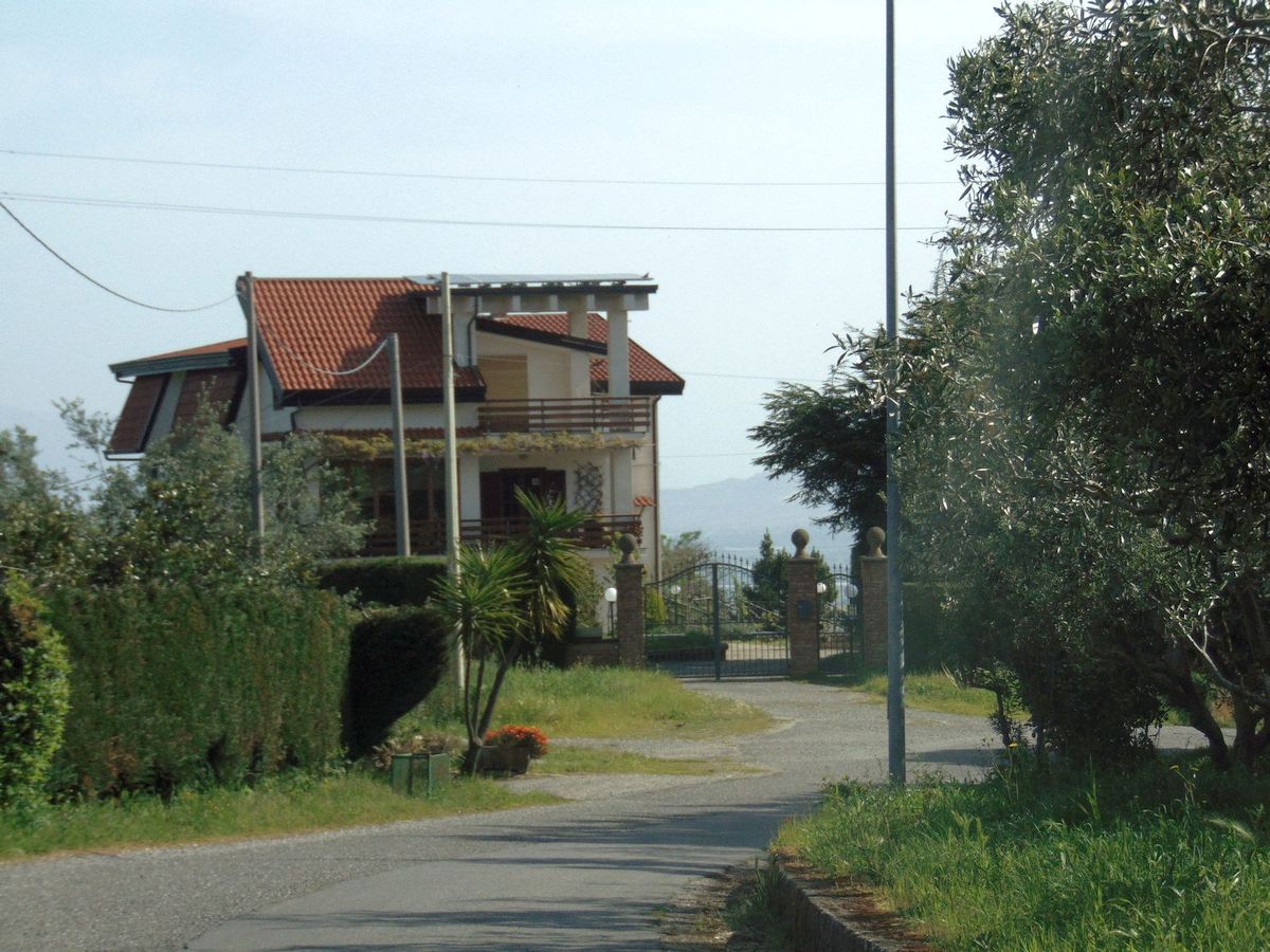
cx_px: 635
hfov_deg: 18.2
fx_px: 3962
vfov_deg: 13.7
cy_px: 476
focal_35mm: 108
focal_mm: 19.4
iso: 80
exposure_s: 1/1000
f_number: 3.9
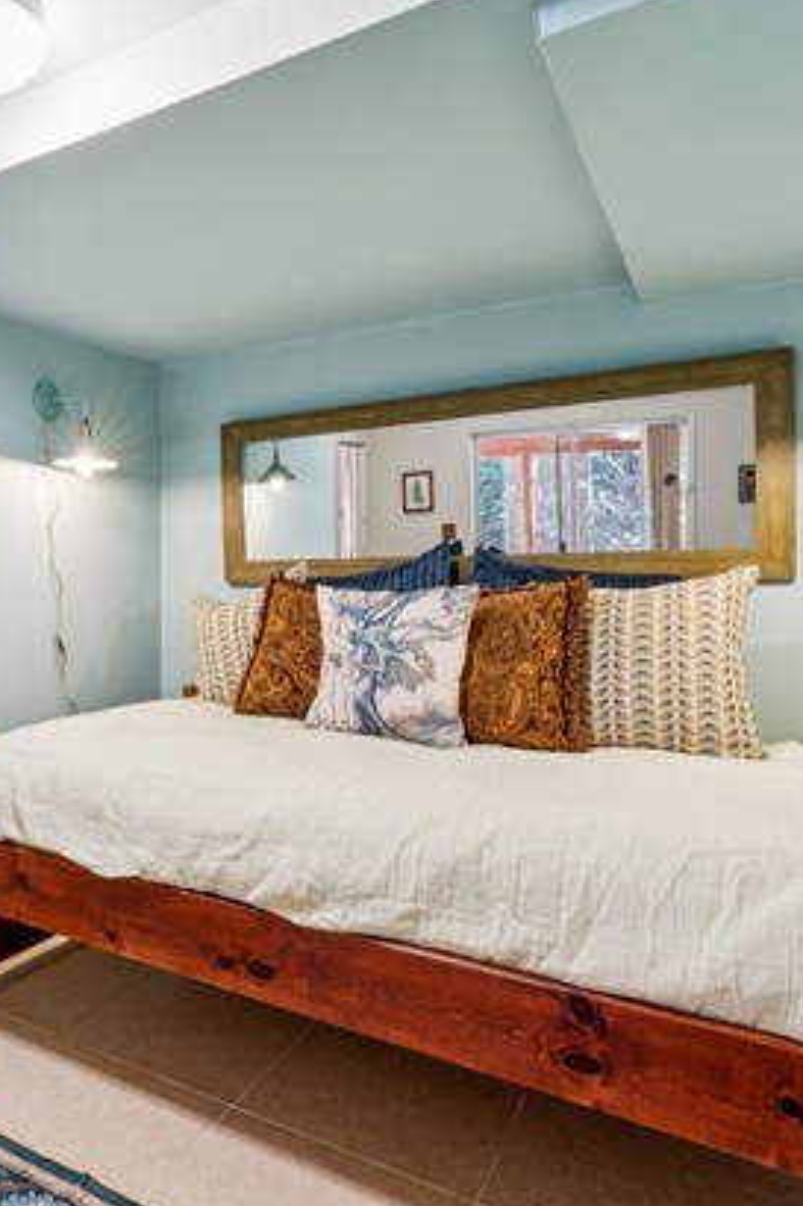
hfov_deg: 45.4
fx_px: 874
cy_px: 593
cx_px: 103
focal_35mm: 26
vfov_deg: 69.2
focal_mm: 16.7
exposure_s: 1.6
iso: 100
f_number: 13
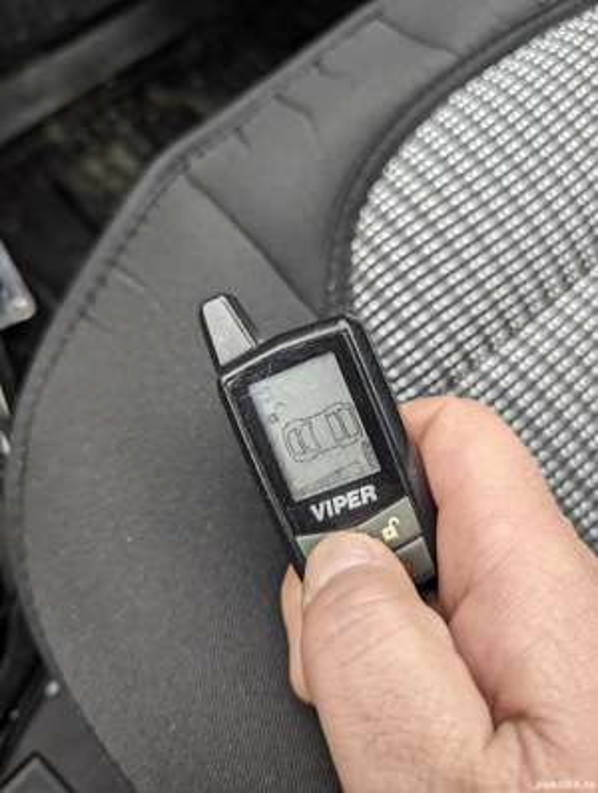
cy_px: 396
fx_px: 551
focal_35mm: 24
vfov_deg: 71.5
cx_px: 299
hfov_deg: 57.0
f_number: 1.85
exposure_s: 1/61.9
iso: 66
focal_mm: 6.81
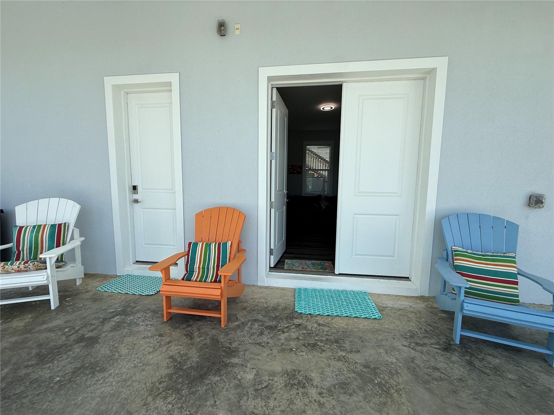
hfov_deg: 102.1
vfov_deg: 85.7
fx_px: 224
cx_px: 277
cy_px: 208
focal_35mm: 14
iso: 50
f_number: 2.2
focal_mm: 2.22
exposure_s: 1/751
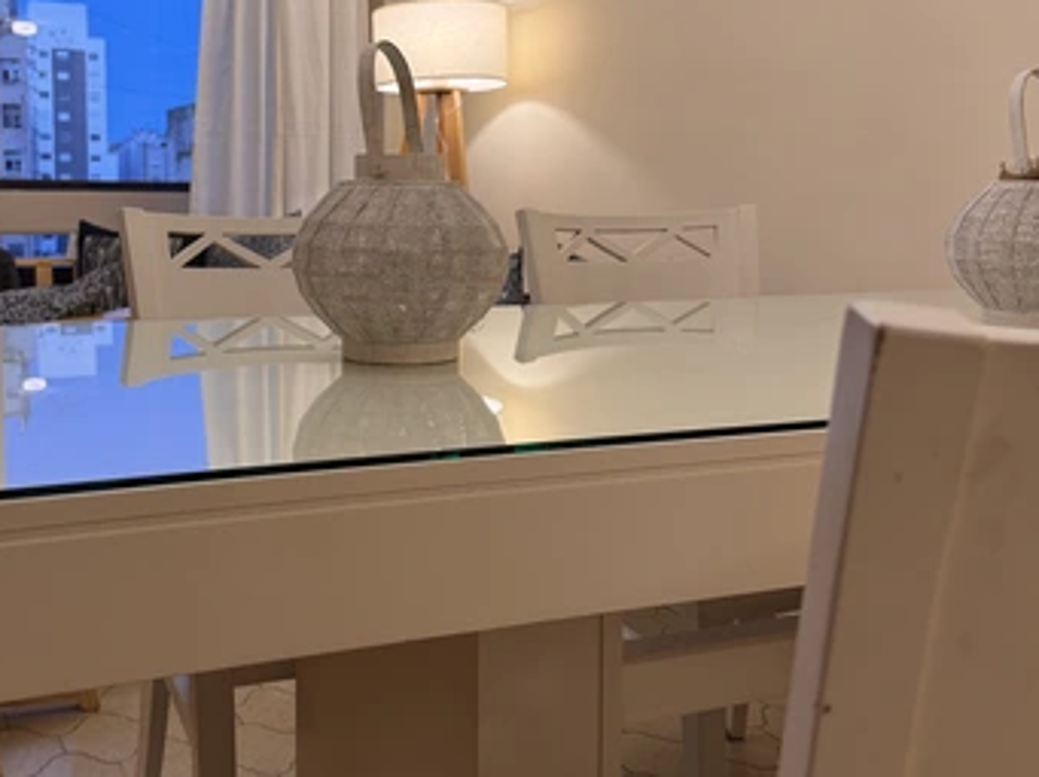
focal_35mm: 31
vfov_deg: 45.1
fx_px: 929
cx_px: 381
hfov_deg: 57.6
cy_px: 305
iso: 125
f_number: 1.78
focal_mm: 6.76
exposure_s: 1/50
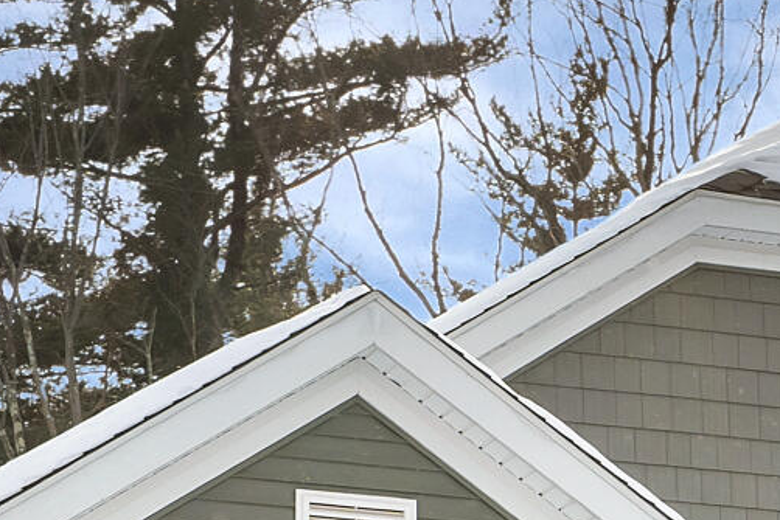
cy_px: 1184
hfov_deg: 9.7
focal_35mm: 209
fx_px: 4529
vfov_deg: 6.3
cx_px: 1007
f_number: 4.5
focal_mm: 35
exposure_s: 1/2000
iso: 250
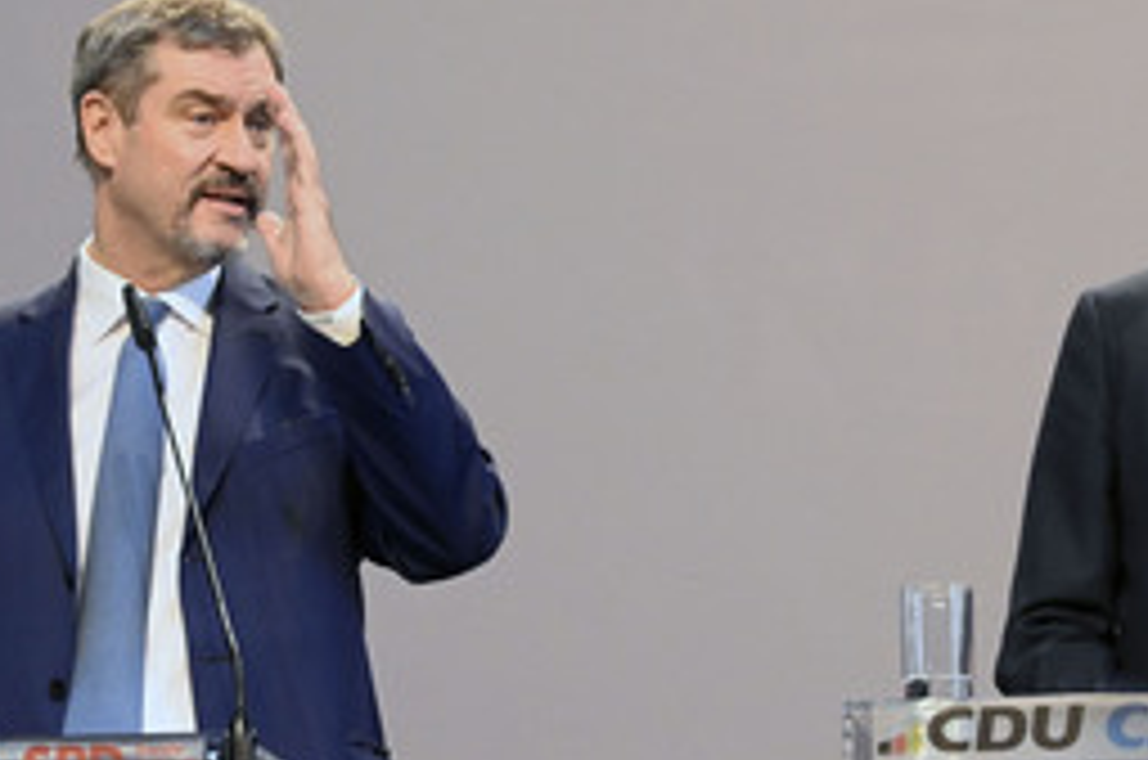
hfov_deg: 12.6
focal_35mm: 163
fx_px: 5188
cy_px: 517
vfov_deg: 8.4
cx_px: 705
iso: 12800
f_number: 8
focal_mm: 92
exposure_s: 1/640
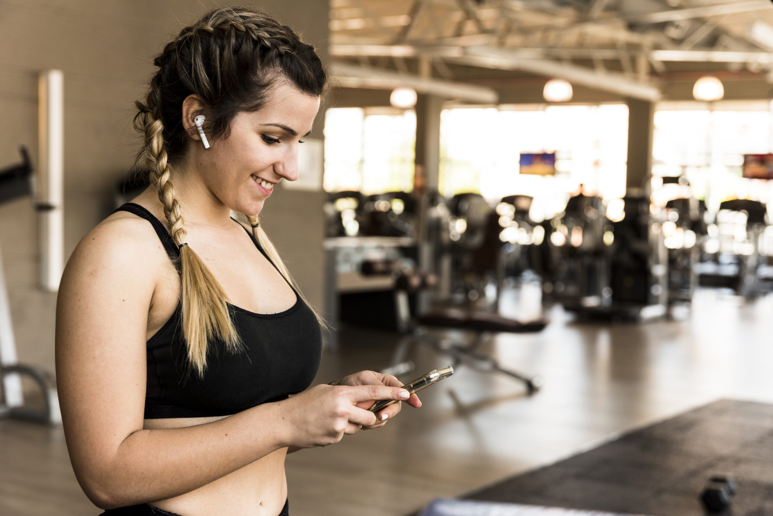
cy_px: 258
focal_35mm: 56
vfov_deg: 24.2
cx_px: 386
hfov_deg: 35.6
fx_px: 1203
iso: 500
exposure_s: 1/200
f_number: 3.5
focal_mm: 56
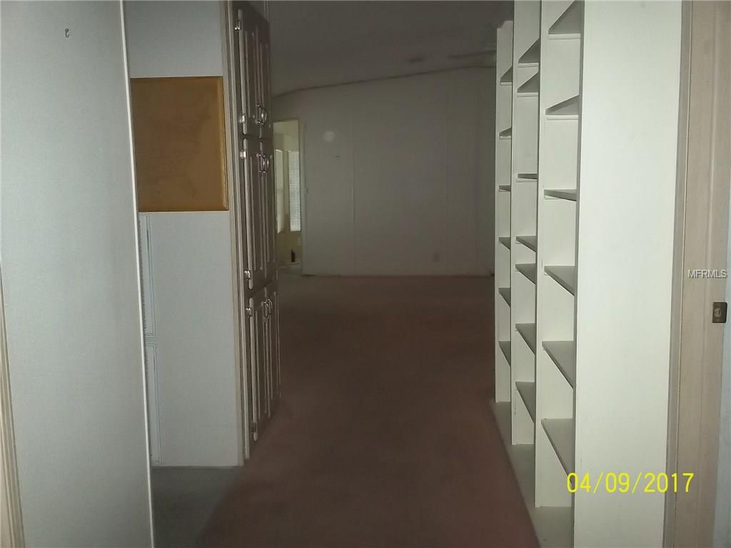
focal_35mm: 38
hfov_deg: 49.0
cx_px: 366
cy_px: 274
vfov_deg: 37.7
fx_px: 802
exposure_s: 1/60
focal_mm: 6.3
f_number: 4.5
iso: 360
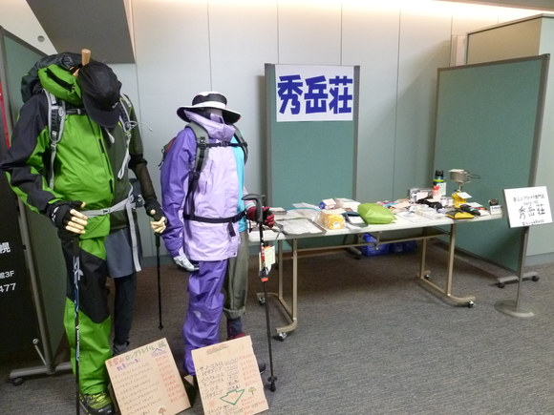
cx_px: 277
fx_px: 400
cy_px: 208
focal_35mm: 25
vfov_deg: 54.9
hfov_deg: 69.4
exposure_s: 1/25
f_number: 2.8
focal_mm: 4.5
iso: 400
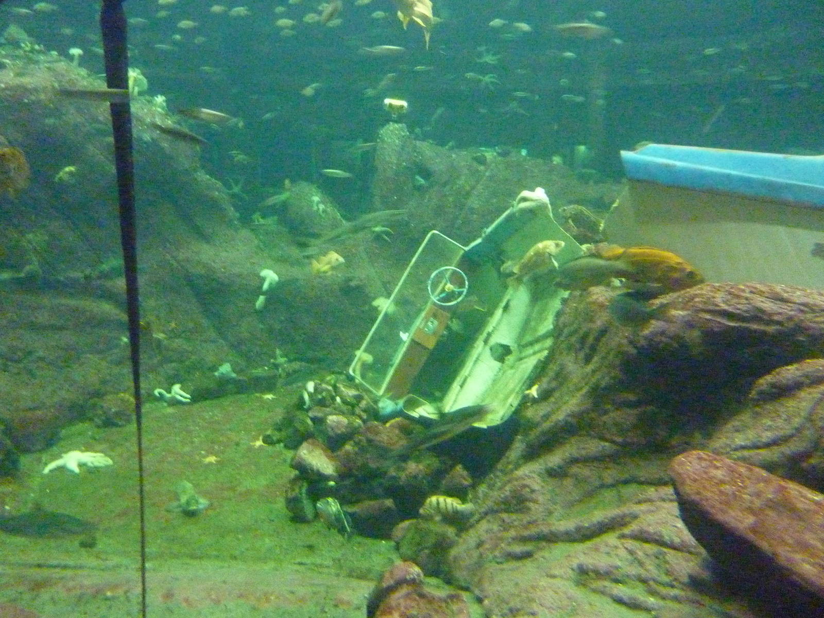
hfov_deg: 69.4
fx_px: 595
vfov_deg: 54.9
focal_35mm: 25
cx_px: 412
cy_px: 309
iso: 1600
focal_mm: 4.1
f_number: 3.3
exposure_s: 1/5
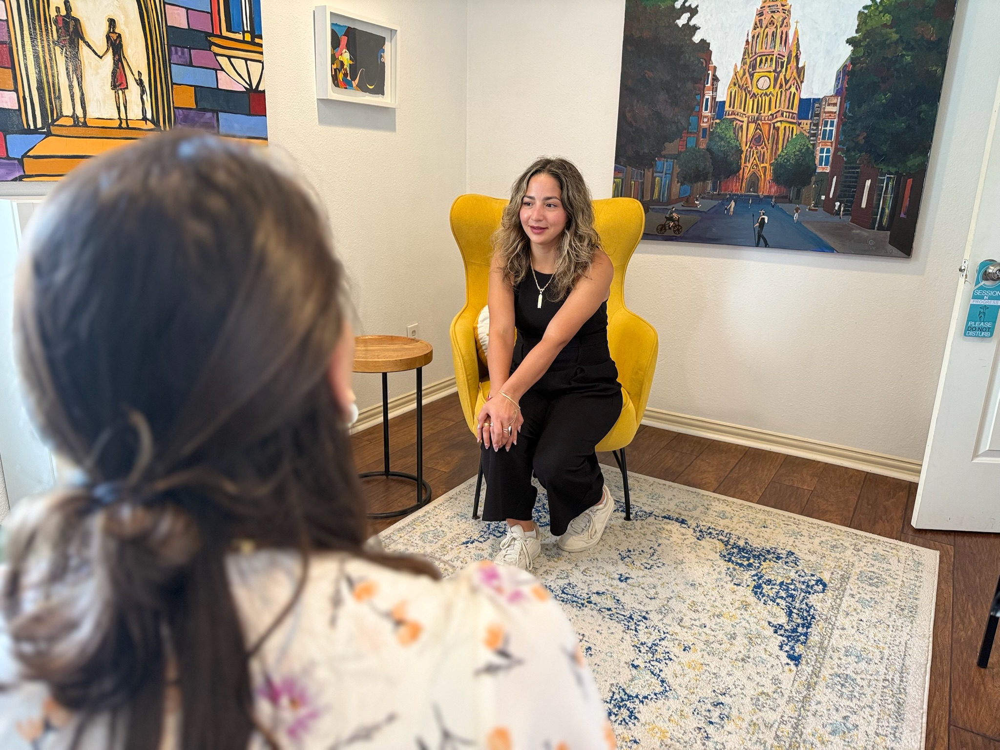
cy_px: 375
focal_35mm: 24
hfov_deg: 71.6
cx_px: 500
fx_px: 693
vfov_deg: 56.8
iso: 250
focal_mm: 6.76
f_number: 1.78
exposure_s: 1/60
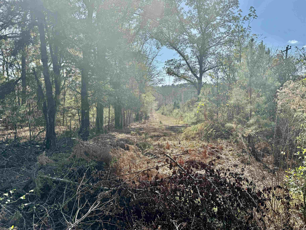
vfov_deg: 56.8
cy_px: 115
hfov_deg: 71.6
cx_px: 153
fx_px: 212
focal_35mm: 24
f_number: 1.78
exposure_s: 1/2506
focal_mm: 6.76
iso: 80
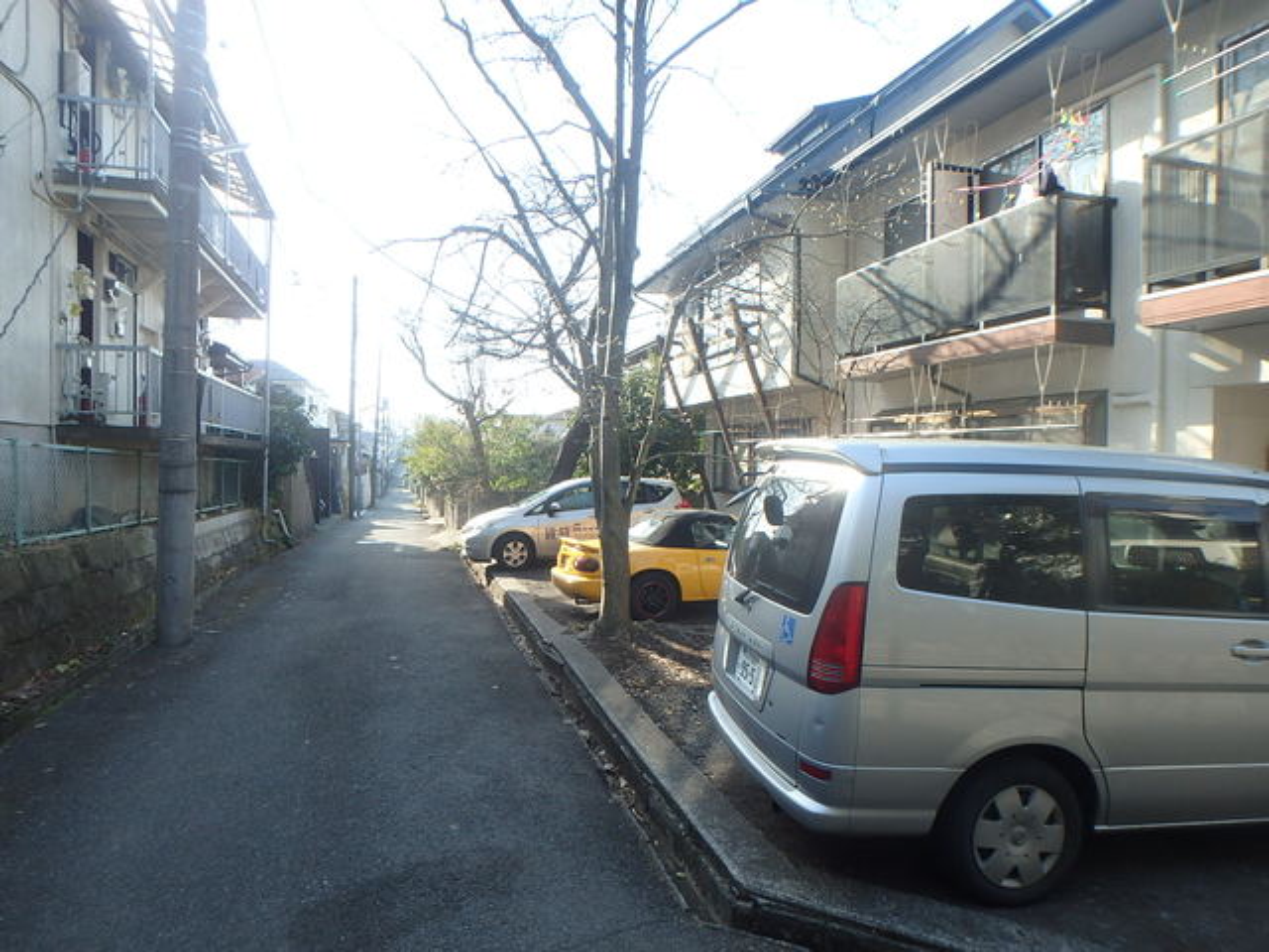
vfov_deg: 63.4
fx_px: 770
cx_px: 634
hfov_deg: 79.0
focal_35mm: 21
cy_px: 476
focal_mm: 3.7
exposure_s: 1/200
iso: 125
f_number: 3.5
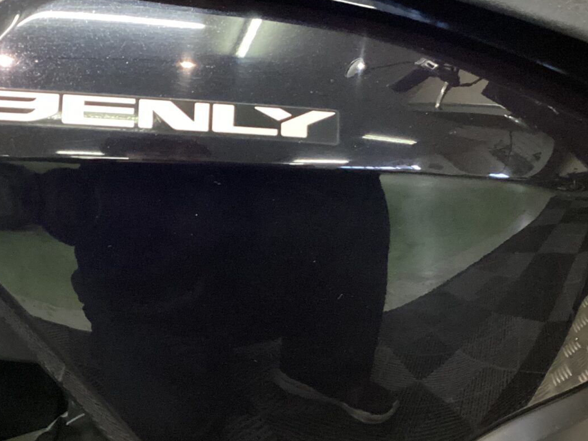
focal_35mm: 57
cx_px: 228
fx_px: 968
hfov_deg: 33.6
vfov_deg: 25.7
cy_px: 228
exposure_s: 1/30
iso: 400
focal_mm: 3.3
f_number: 2.4
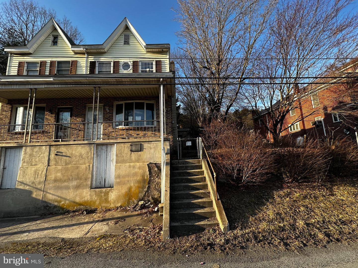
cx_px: 179
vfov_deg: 85.7
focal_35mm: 14
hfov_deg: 102.1
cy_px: 134
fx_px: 145
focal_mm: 2.22
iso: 40
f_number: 2.2
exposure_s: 1/454
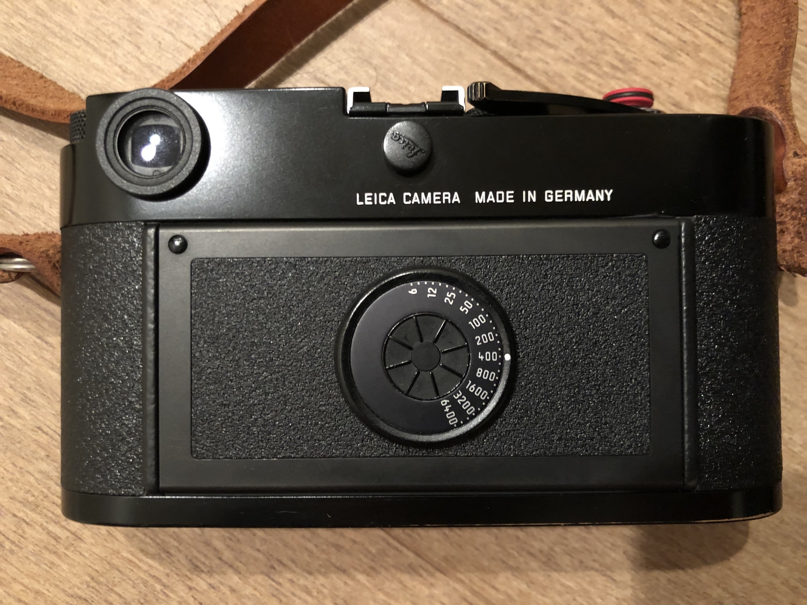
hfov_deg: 63.4
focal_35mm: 28
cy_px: 302
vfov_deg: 49.7
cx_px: 404
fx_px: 653
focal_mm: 4
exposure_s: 1/4
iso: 125
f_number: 1.8
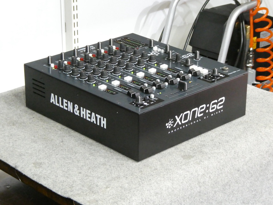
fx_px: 710
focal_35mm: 90
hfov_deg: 21.8
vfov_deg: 16.4
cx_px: 136
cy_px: 102
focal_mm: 16.1
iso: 1600
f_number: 5.1
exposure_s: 1/25
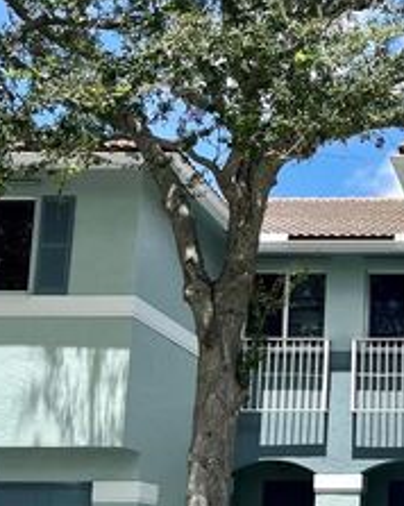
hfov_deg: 18.6
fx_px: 1137
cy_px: 341
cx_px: 536
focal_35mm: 76
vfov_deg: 24.9
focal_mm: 5.1
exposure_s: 1/3086
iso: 32
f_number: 1.6
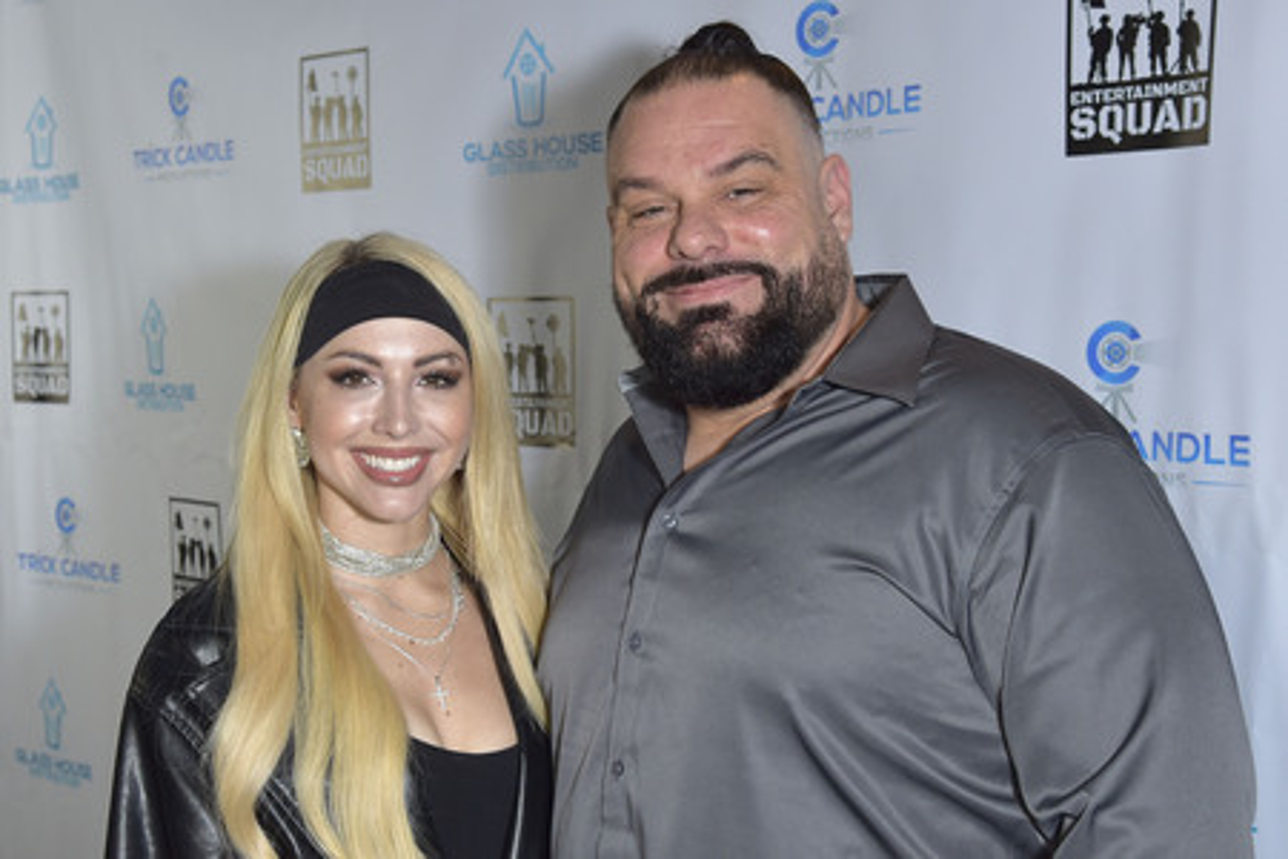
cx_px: 644
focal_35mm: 48
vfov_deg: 28.1
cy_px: 430
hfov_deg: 41.1
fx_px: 1717
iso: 1250
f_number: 6.3
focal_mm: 48
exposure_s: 1/250
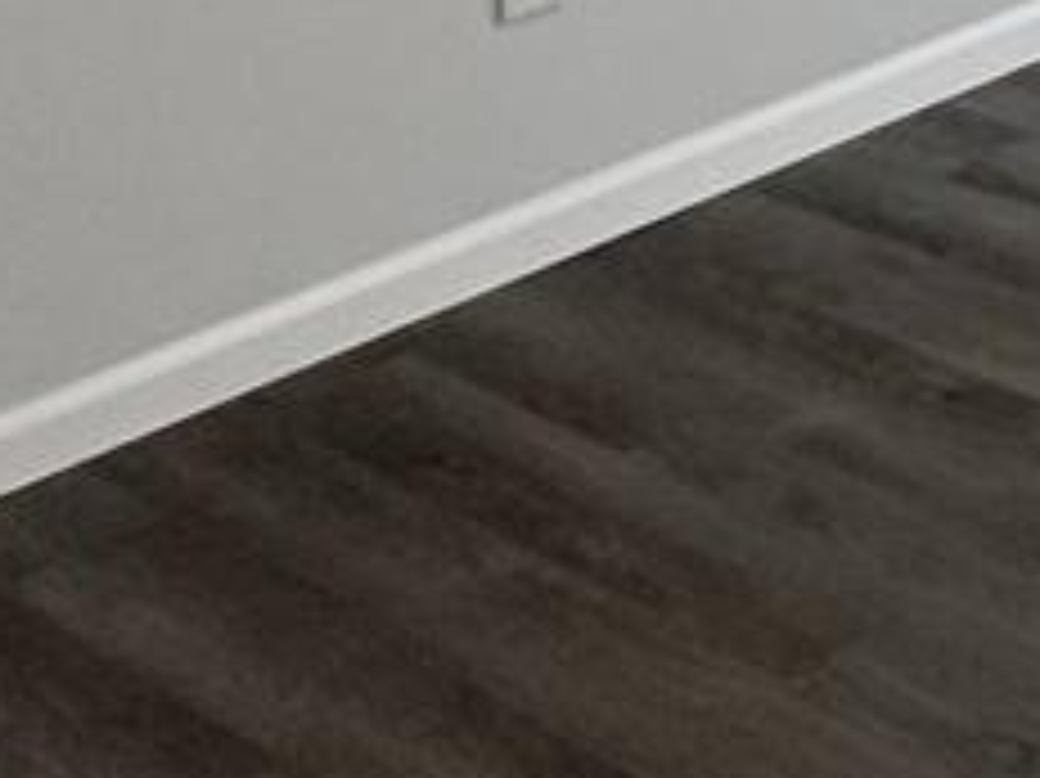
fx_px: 2913
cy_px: -881
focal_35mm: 97
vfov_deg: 12.8
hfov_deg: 15.3
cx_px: 2206
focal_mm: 2.22
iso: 80
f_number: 2.2
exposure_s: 1/100
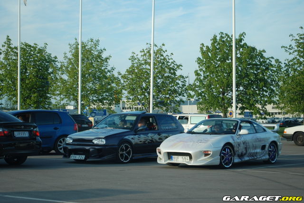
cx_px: 152
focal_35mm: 82
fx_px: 697
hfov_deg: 24.6
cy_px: 102
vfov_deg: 16.6
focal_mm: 55
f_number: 5.6
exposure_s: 1/125
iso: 110
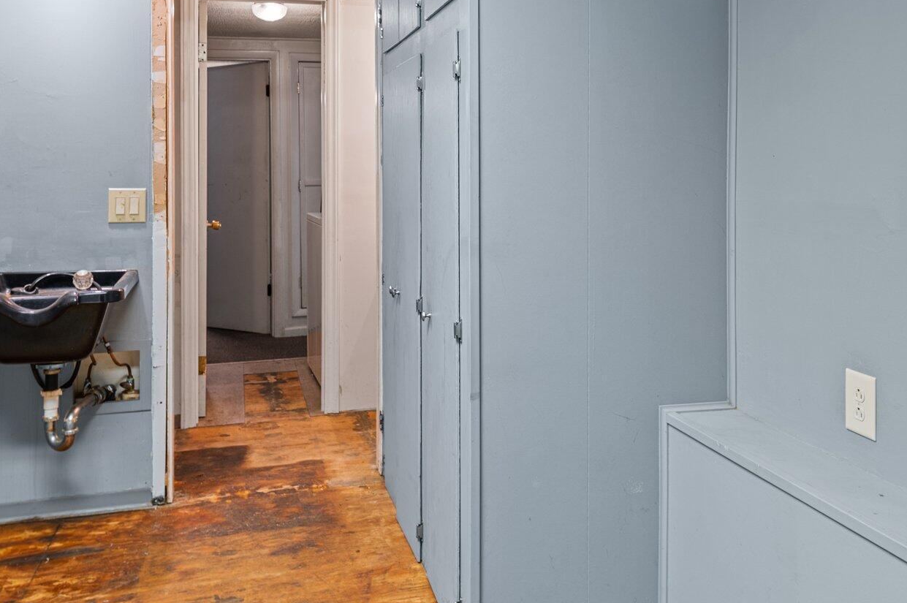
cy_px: 171
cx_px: 479
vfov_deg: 39.1
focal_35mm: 33
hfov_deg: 57.2
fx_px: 831
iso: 400
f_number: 6.3
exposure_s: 1/2
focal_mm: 20
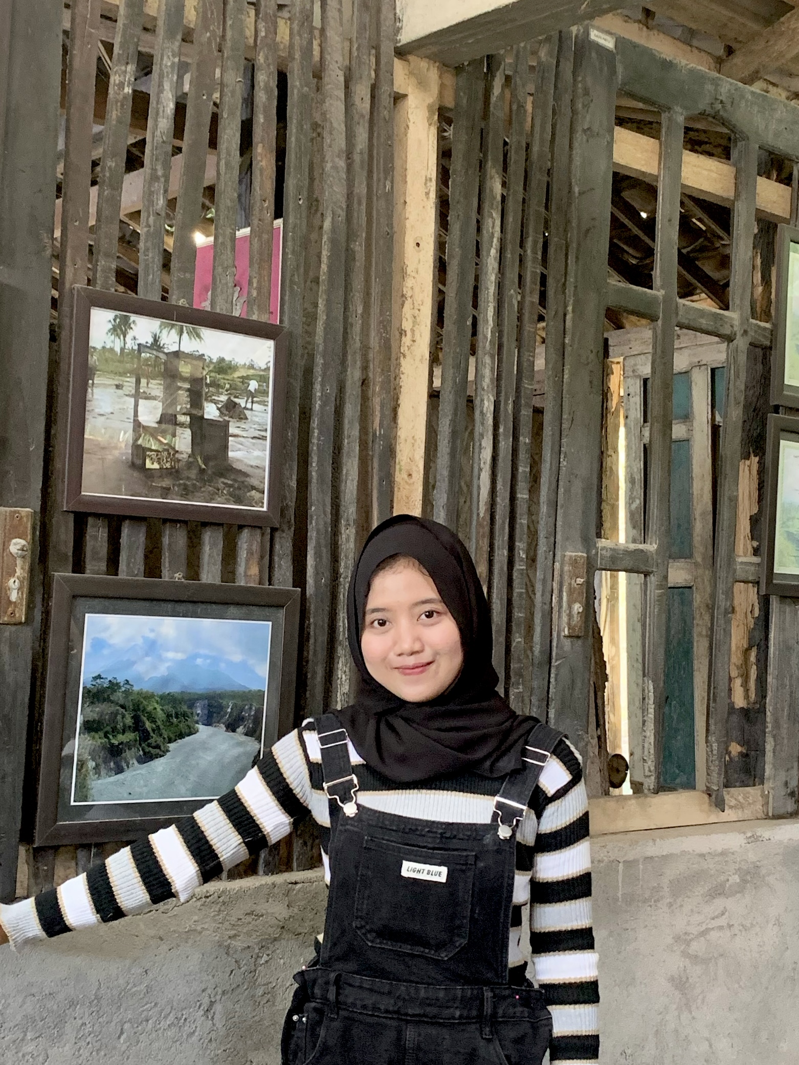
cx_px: 400
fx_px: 800
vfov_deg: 67.3
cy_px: 532
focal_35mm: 26
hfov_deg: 53.1
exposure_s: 1/40
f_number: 1.8
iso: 400
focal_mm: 4.25
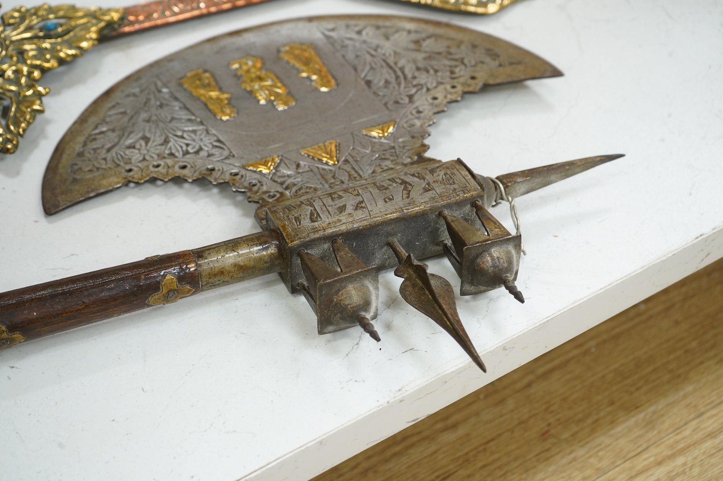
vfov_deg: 20.3
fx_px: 1344
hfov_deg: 30.1
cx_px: 362
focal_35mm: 67
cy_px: 240
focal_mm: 67
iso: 2500
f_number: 7.1
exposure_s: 1/80
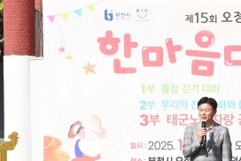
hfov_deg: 11.4
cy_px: 169
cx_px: 199
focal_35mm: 180
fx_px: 1206
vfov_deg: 7.6
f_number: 22
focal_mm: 70
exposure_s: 1/400
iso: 1250
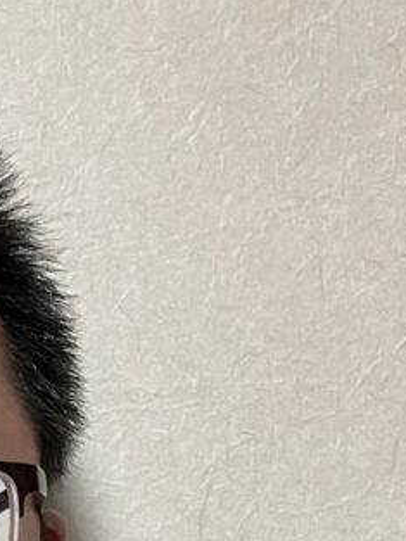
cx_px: -245
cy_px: 463
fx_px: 1532
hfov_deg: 13.9
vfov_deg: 19.7
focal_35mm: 98
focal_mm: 2.71
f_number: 2.2
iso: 250
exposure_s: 1/33
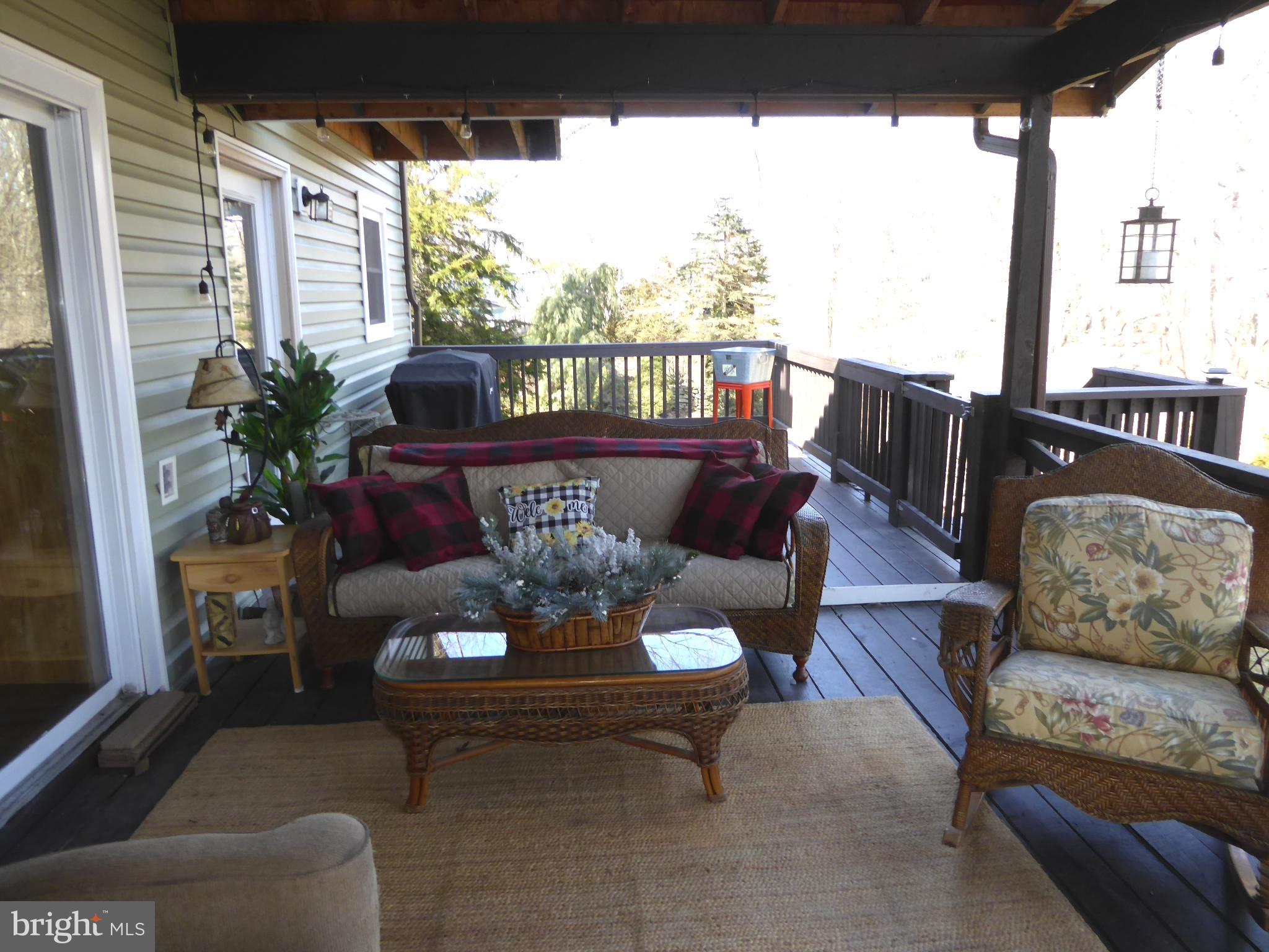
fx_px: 880
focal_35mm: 24
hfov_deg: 71.6
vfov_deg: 56.8
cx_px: 634
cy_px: 476
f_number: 3.5
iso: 125
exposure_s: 1/60
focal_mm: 4.3
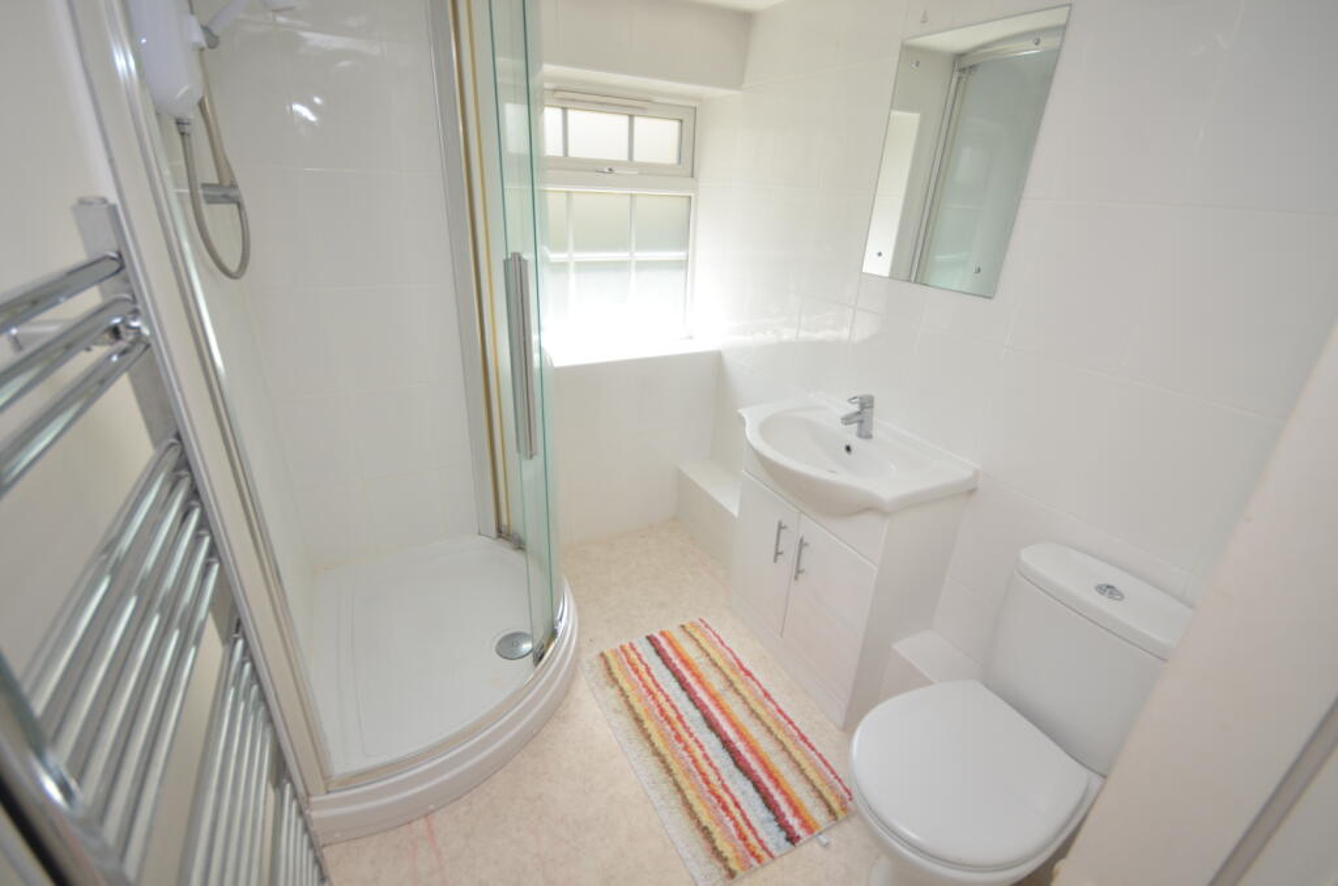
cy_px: 443
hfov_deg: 100.5
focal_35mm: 15
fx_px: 556
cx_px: 669
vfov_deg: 77.1
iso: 200
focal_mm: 10
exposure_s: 1/100
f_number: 5
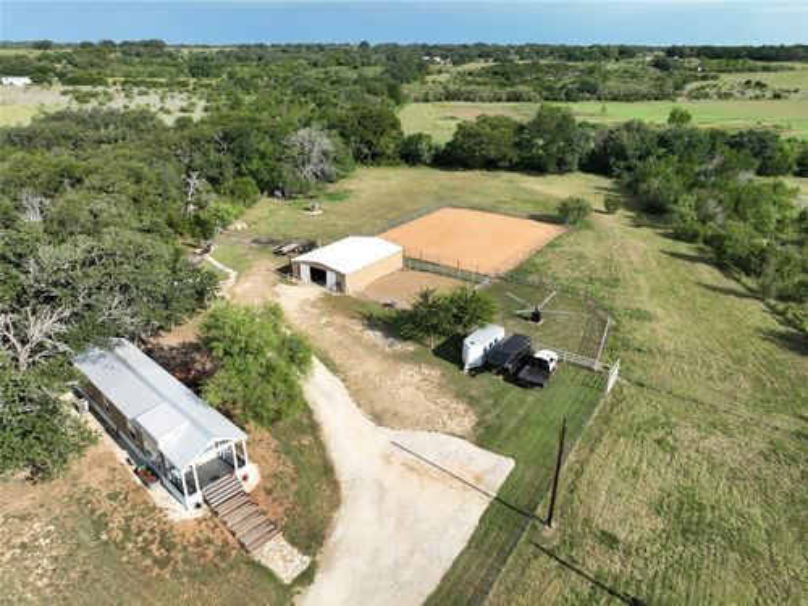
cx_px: 404
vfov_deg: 56.8
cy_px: 303
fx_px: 560
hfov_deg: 71.6
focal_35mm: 24
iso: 120
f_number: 2.8
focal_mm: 12.29
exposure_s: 1/1600
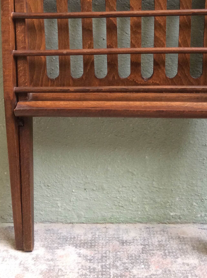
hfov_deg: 30.2
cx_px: 118
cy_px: 93
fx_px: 384
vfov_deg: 39.3
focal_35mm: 48
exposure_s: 1/25
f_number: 2.4
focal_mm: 3.3
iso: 80
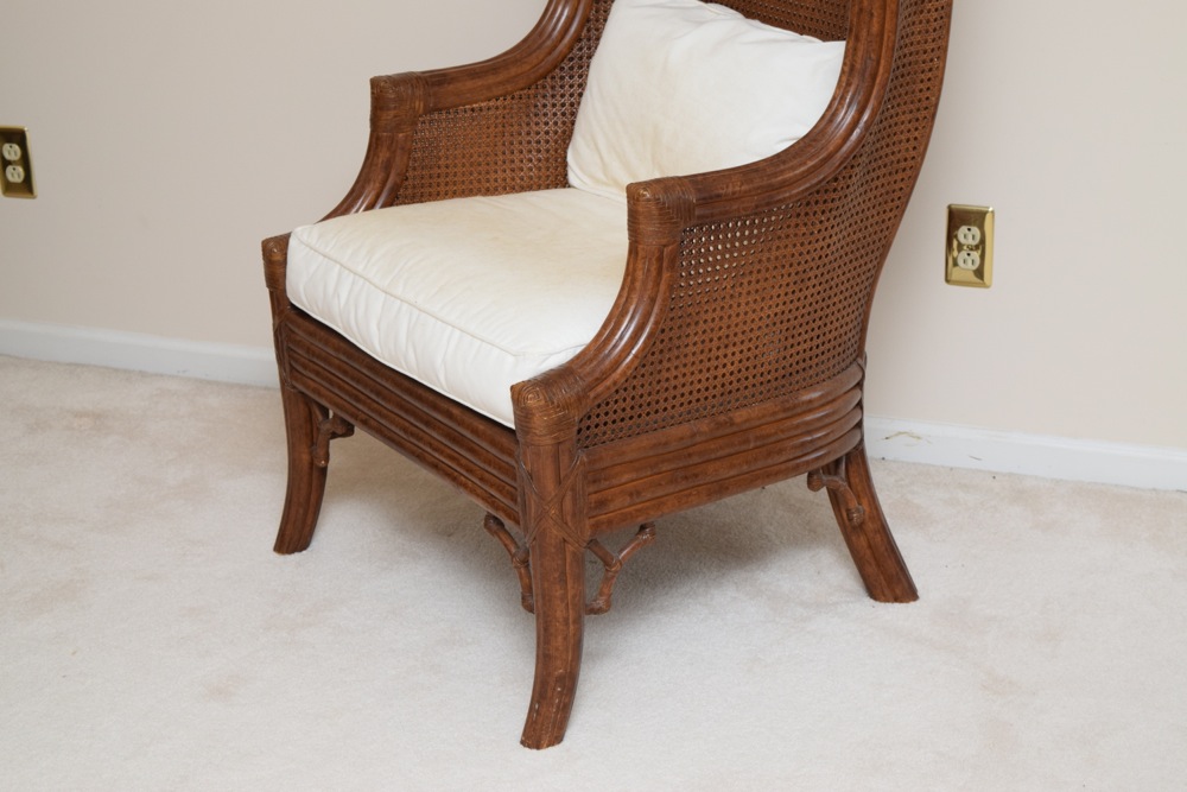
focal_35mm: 72
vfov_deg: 18.9
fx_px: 2374
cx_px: 594
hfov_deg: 28.1
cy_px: 396
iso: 800
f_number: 5.3
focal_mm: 48
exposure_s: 1/60
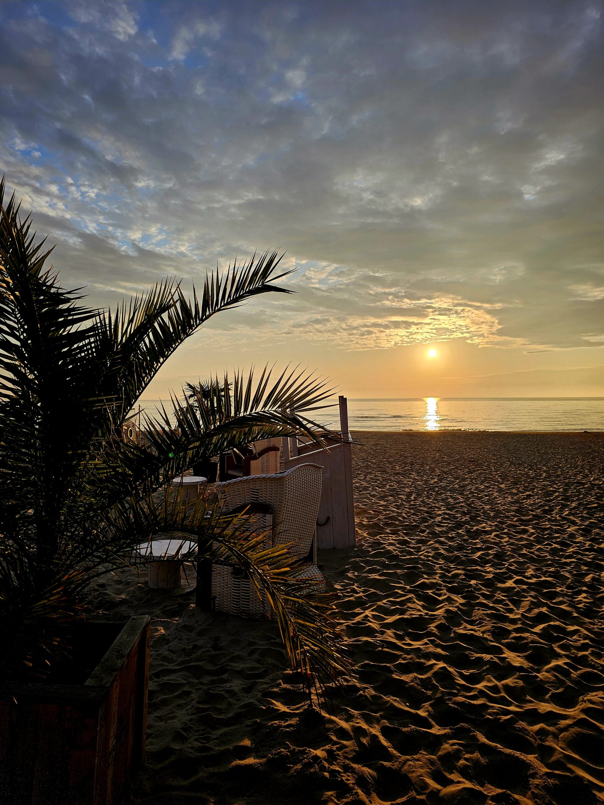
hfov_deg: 58.9
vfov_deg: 73.9
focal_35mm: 23
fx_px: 535
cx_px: 302
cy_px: 402
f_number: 1.7
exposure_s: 1/909
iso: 10
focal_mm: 6.3
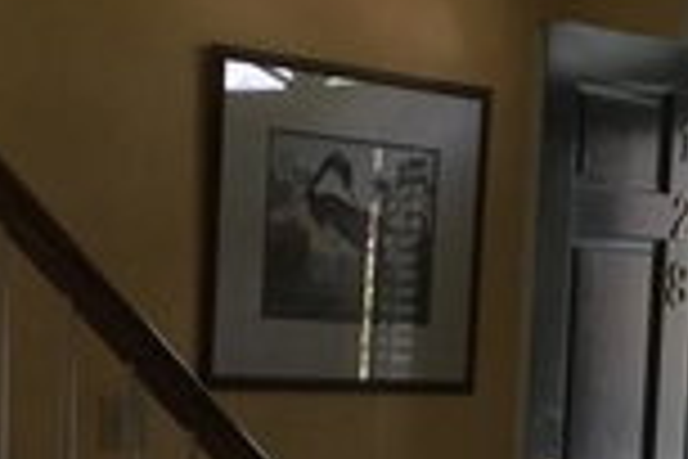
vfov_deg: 14.8
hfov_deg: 22.6
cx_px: 272
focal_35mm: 90
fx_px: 1720
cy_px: 504
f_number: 2.4
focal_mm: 3.3
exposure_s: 1/30
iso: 100
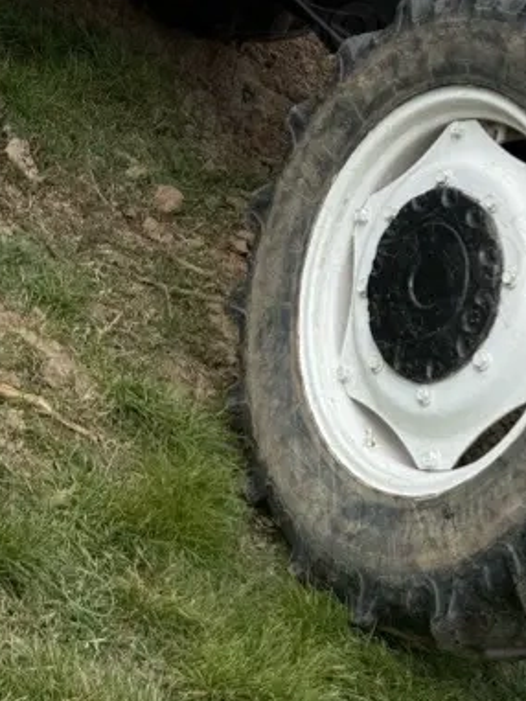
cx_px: 303
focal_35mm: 84
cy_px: -259
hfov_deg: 17.6
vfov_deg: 20.8
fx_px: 1701
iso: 80
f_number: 1.78
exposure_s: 1/5319
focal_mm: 6.76
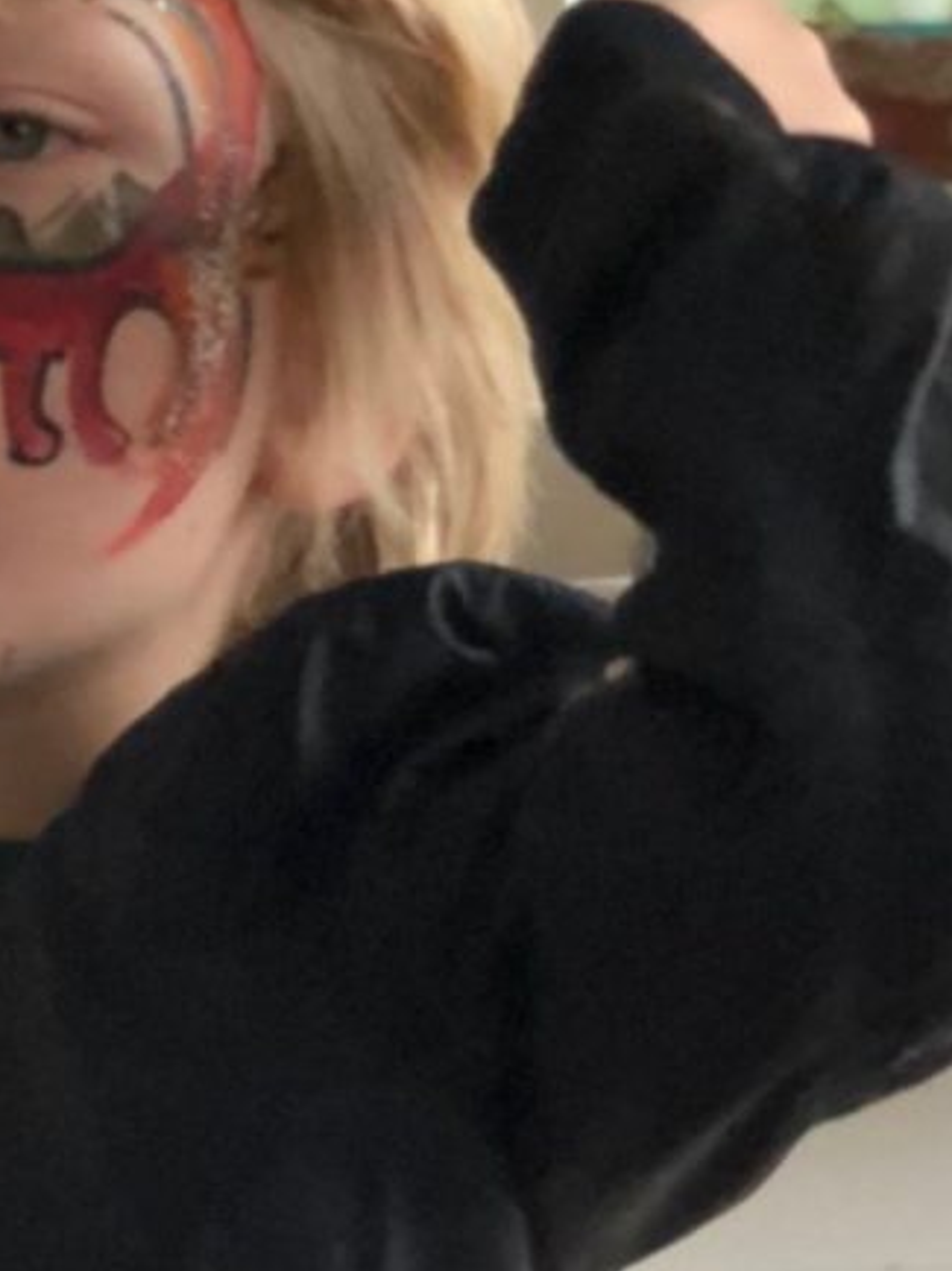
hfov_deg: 4.7
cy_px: 2542
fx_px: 11268
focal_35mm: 307
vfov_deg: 6.3
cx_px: -1435
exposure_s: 1/60
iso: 50
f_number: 2.4
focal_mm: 6
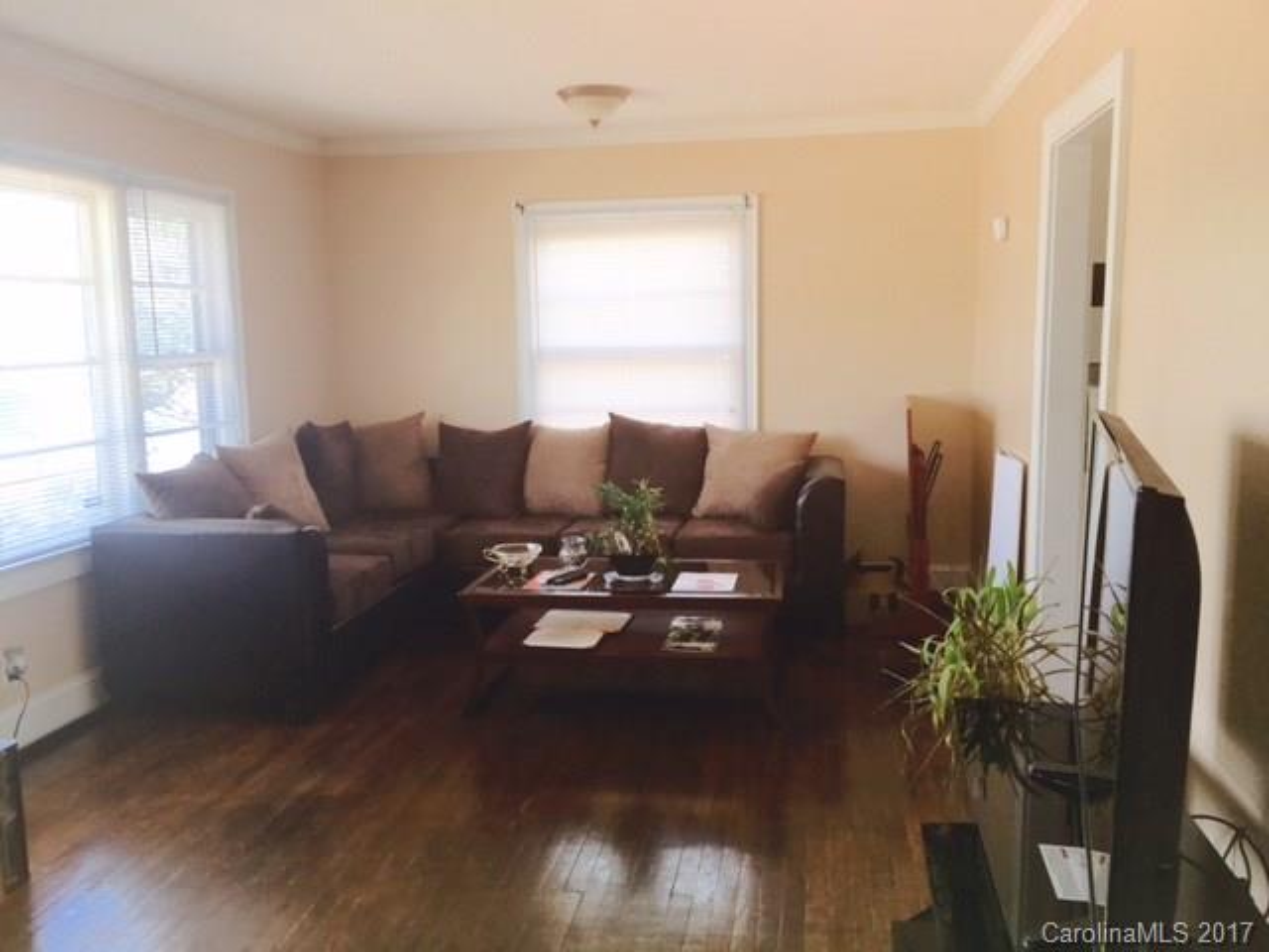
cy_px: 476
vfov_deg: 48.2
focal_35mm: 29
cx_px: 634
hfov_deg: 61.7
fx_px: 1063
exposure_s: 1/34
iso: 25
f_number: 2.2
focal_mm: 4.15
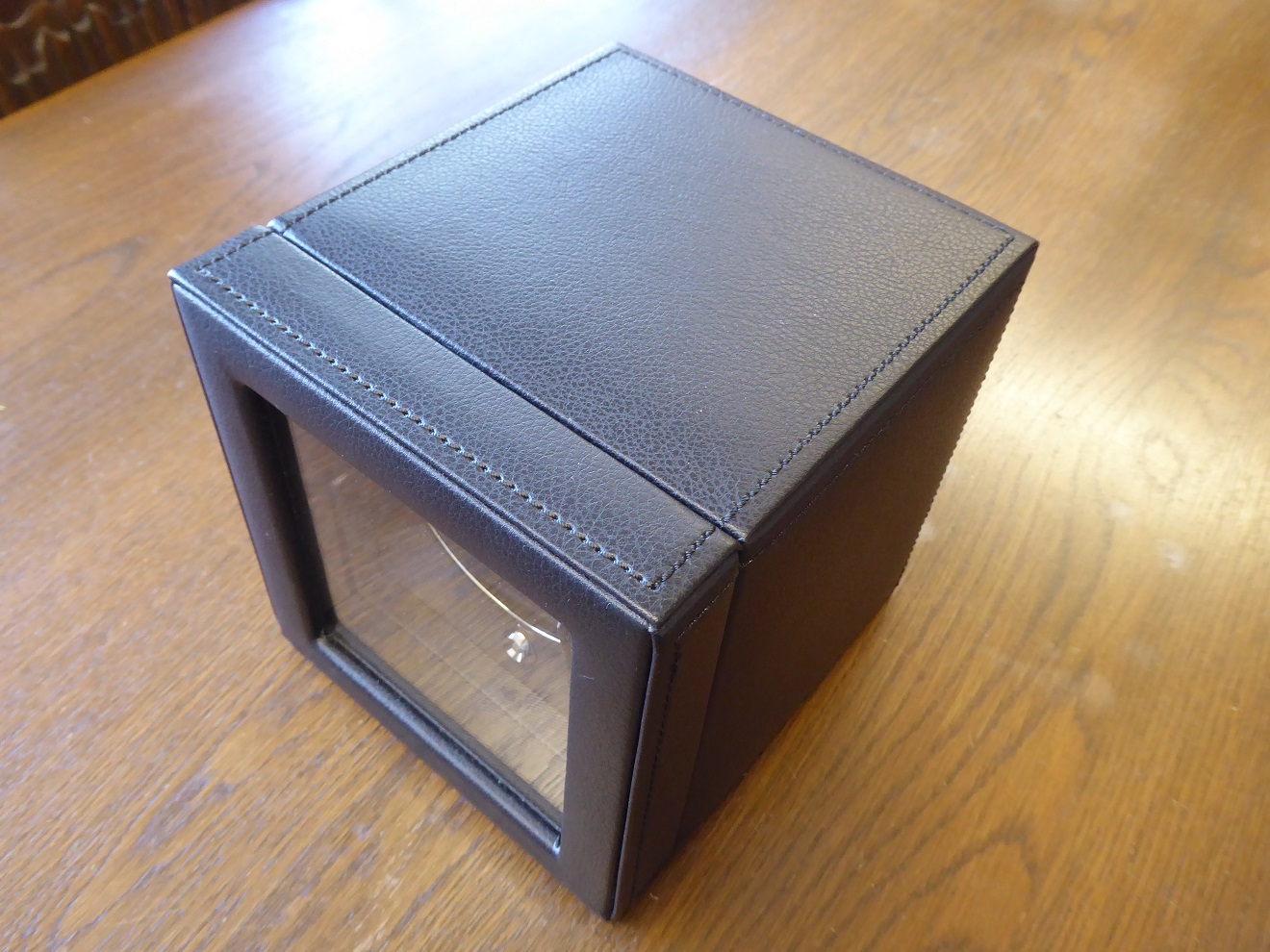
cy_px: 476
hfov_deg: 61.7
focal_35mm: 29
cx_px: 635
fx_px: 1064
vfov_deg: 48.2
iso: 400
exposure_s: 1/20
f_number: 3.5
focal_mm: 5
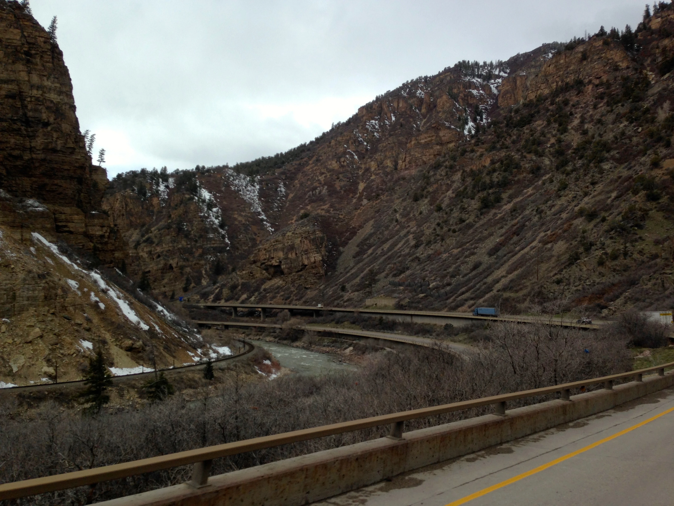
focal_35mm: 33
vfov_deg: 42.9
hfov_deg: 55.4
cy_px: 253
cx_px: 337
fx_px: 643
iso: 50
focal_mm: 4.12
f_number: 2.4
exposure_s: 1/1153
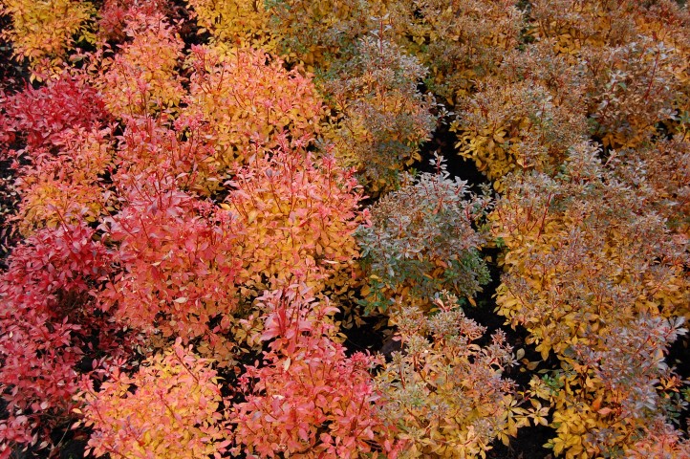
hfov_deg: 42.4
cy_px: 230
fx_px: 890
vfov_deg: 28.9
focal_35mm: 46
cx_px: 345
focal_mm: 31
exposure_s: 1/125
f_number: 5.6
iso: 220
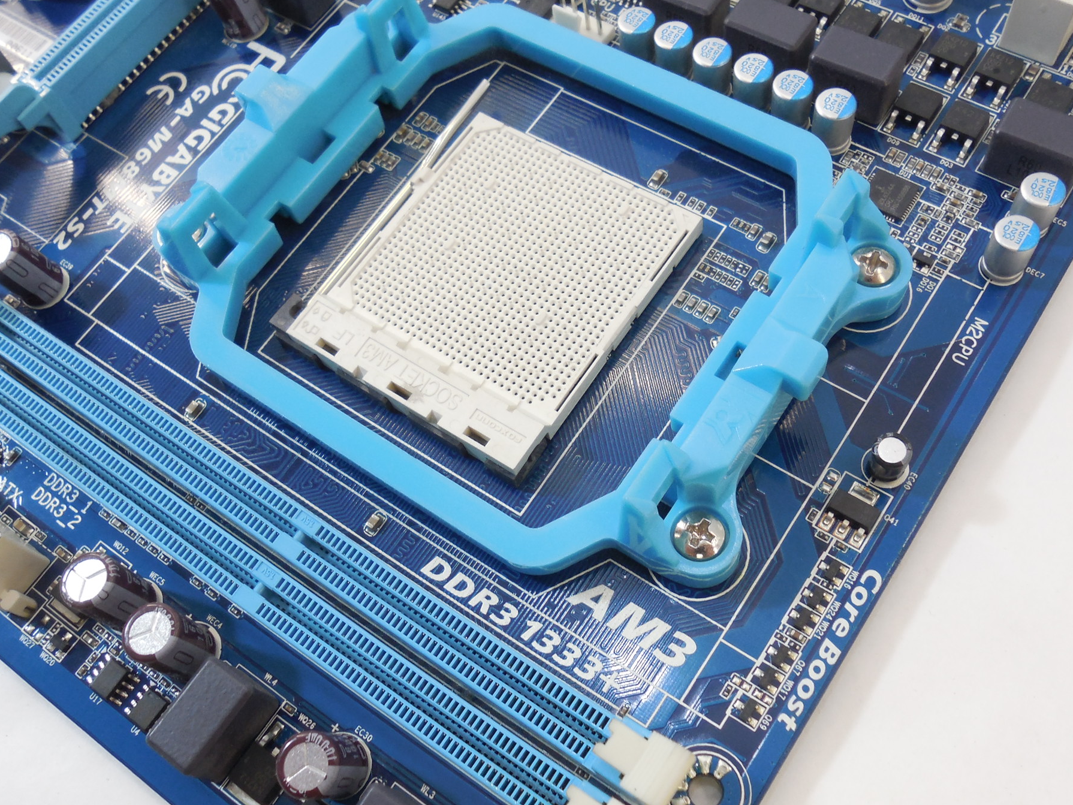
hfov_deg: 55.3
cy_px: 435
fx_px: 1023
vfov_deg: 42.9
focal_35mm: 33
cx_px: 548
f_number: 3.5
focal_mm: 4.6
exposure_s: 1/30
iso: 180
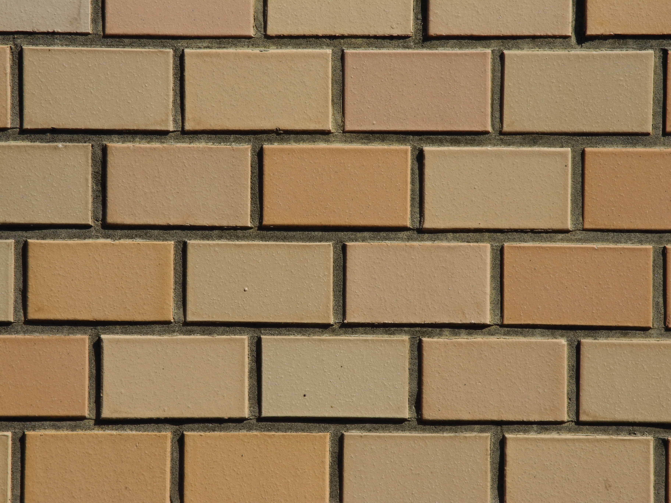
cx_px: 336
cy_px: 252
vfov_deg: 7.4
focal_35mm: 200
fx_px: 3877
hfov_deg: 9.9
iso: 100
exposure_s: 1/340
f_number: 8
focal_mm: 42.6
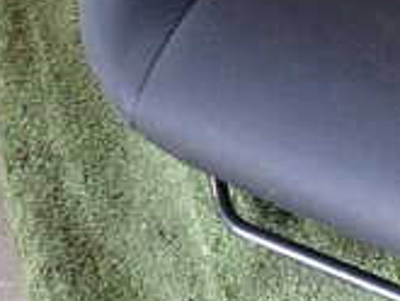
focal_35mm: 91
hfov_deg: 18.9
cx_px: 599
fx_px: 1052
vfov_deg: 16.2
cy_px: 85
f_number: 2
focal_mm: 4.5
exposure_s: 1/50
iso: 200
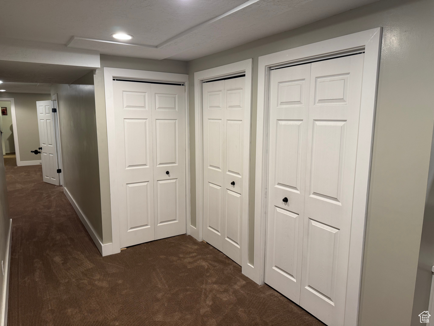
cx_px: 217
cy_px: 163
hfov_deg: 71.6
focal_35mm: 24
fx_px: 301
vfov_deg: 56.8
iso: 125
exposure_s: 1/60
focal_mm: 6.76
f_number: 1.78
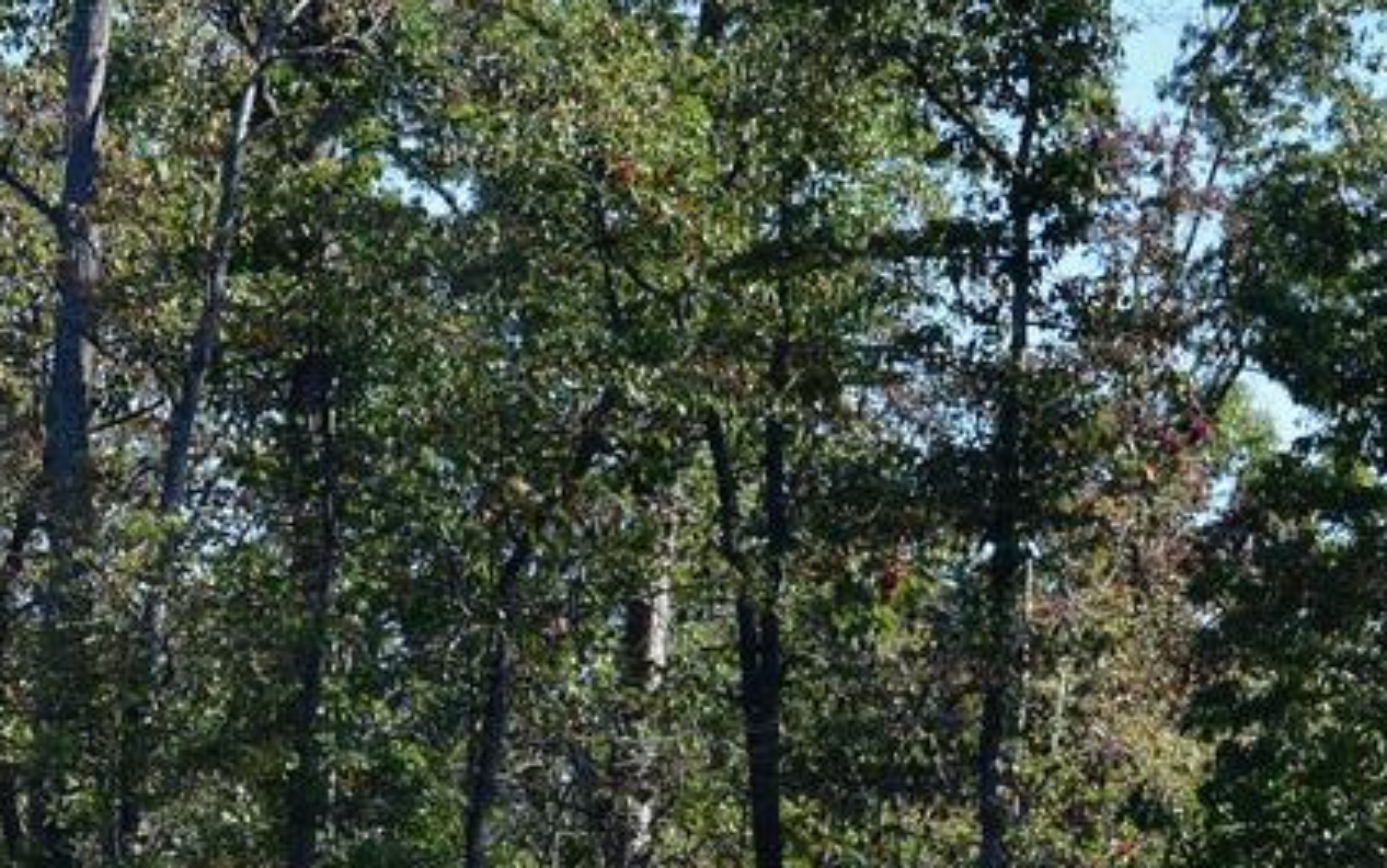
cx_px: -483
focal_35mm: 365
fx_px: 13801
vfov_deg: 3.6
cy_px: 421
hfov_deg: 5.7
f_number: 6.3
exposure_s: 1/800
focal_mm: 70
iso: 280
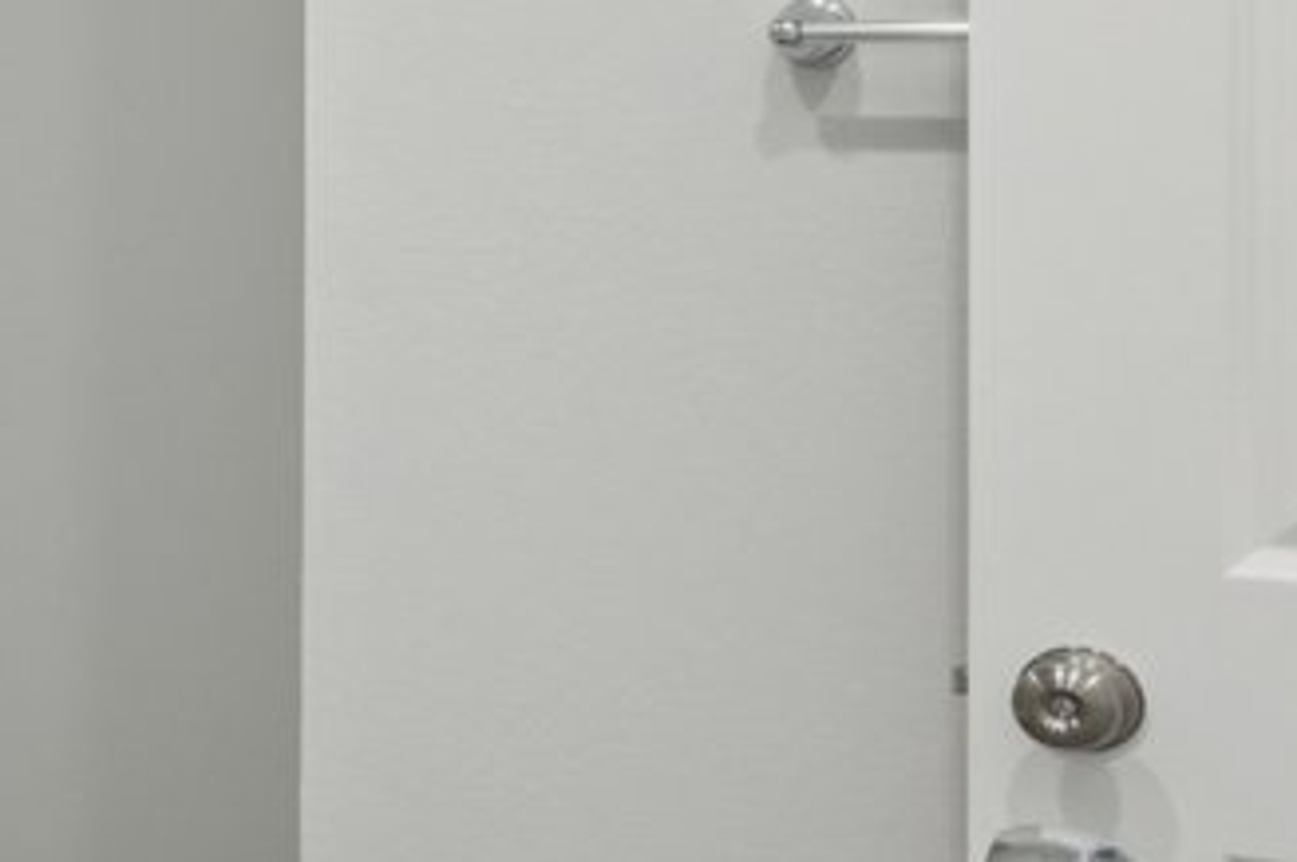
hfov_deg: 14.8
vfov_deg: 13.5
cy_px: 26
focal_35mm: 100
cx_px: -1625
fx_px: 3599
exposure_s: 1/15
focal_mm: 16
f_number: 8
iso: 400
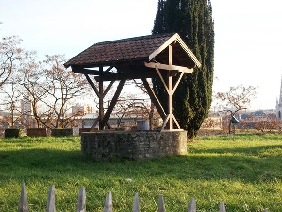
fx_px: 505
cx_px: 141
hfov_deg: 31.2
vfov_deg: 23.7
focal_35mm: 62
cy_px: 106
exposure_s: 1/160
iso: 80
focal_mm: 11
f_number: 4.1
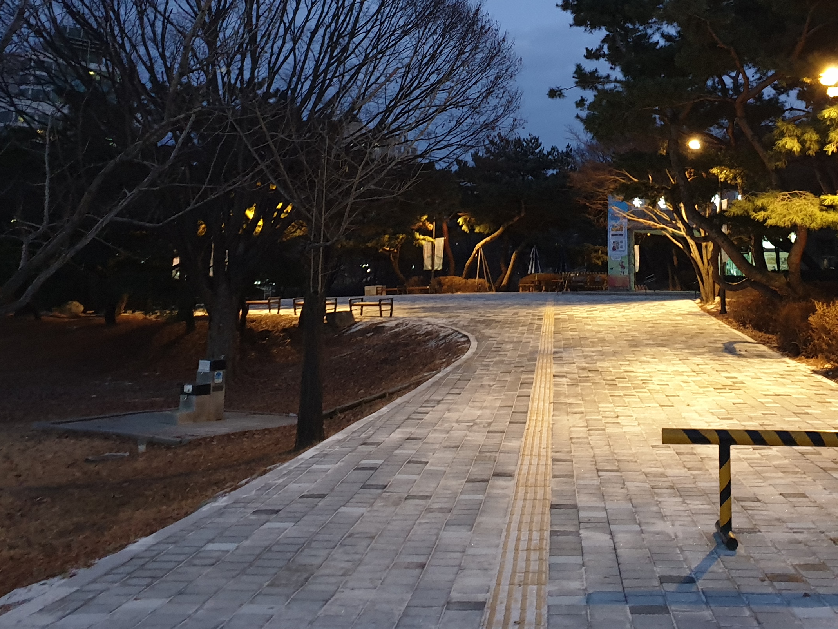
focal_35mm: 49
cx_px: 554
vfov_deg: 28.8
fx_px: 1186
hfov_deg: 38.5
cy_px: 98
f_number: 1.5
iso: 320
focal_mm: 4.3
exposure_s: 1/12
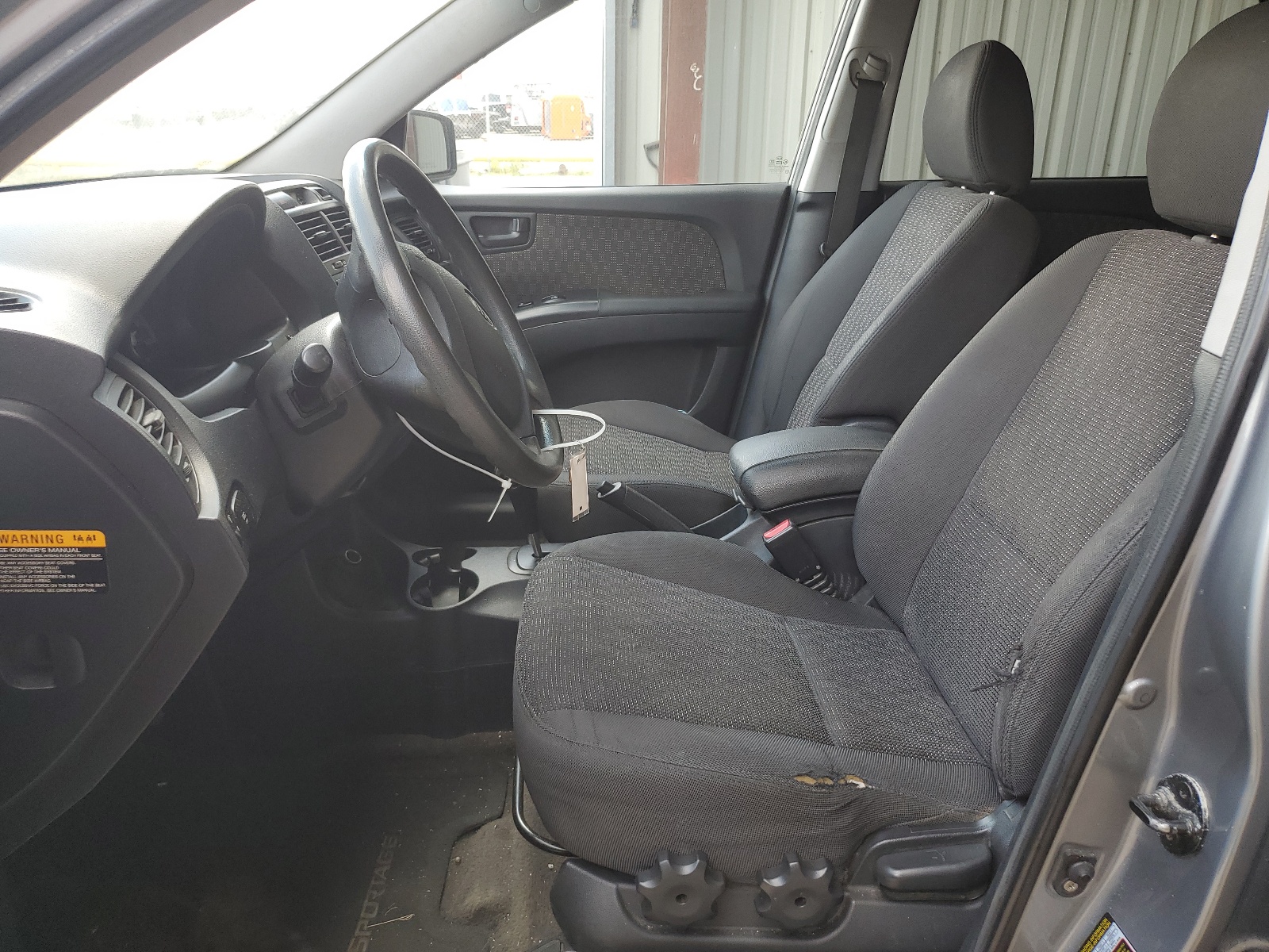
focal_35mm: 26
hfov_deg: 67.3
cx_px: 634
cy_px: 476
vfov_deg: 53.1
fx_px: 953
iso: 50
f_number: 1.5
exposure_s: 1/200
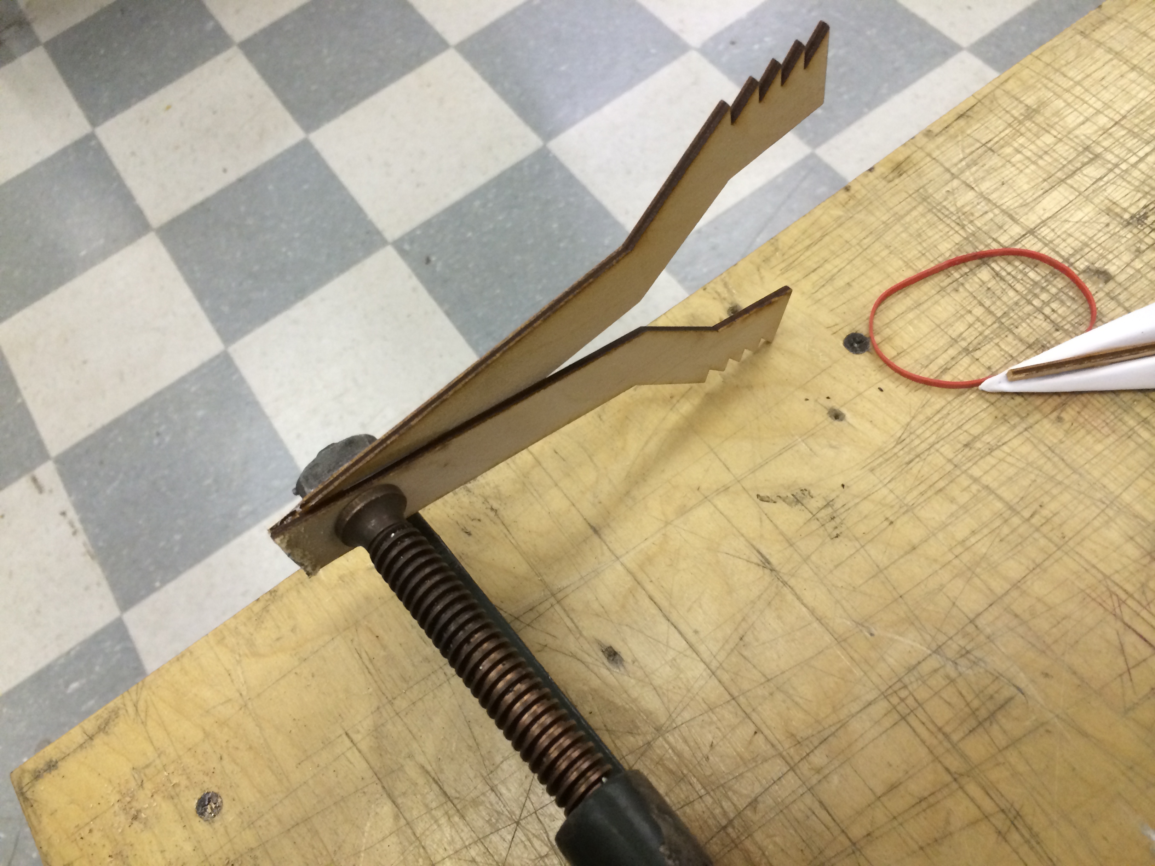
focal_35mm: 30
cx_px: 578
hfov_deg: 60.0
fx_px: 1001
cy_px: 433
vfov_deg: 46.8
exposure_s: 1/30
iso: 64
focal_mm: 4.12
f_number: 2.2
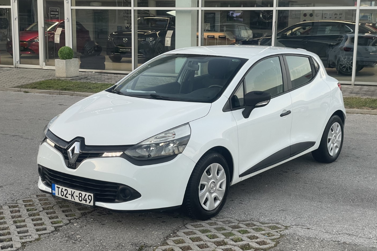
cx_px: 189
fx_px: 576
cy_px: 123
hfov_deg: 36.2
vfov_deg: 24.6
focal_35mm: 55
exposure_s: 1/99
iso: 80
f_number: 2
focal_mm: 6
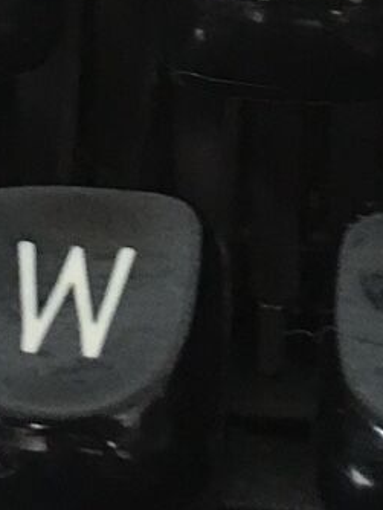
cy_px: -365
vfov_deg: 10.7
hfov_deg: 8.5
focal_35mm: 175
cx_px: 282
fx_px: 2578
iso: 100
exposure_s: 1/33
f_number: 2.2
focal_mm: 4.15
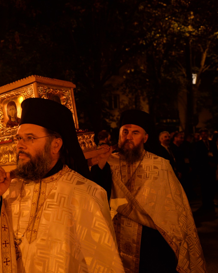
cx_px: 30
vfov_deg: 52.8
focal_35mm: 34
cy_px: 137
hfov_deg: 40.7
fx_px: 274
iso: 1600
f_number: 2.8
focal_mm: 24
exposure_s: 1/25
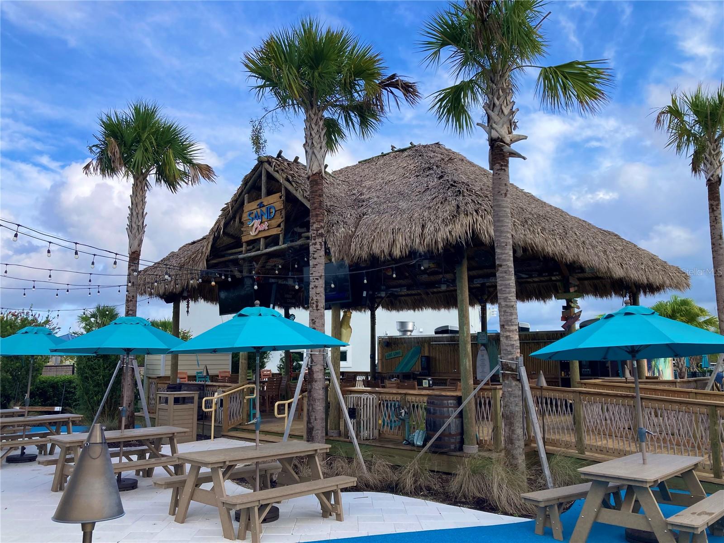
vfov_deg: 49.7
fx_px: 586
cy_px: 272
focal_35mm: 28
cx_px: 362
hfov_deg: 63.4
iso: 20
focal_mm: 3.99
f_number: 1.8
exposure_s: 1/1185
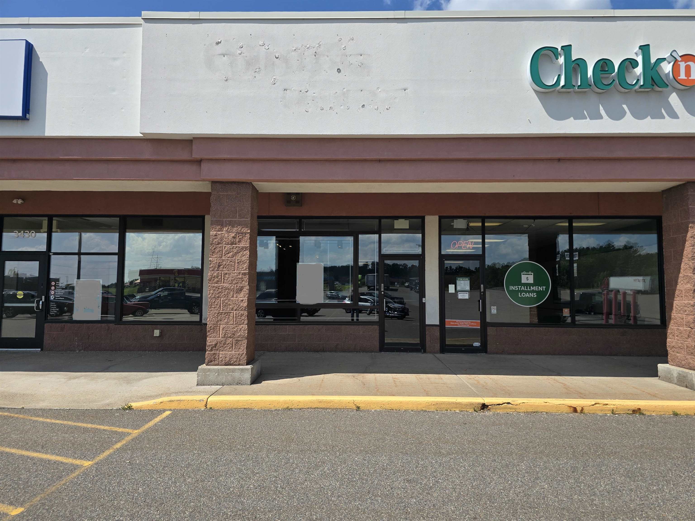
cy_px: 260
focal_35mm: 23
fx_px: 462
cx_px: 348
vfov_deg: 58.9
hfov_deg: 73.9
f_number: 1.7
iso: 12
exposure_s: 1/843
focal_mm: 6.3
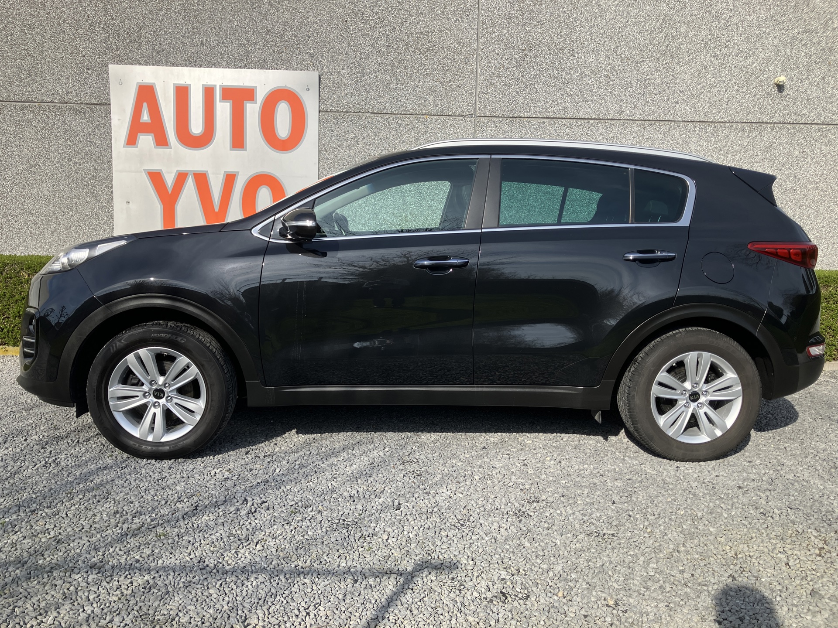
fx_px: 678
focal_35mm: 28
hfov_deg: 63.4
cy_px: 314
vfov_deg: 49.7
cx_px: 419
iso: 32
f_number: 1.8
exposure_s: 1/1736
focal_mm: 3.99
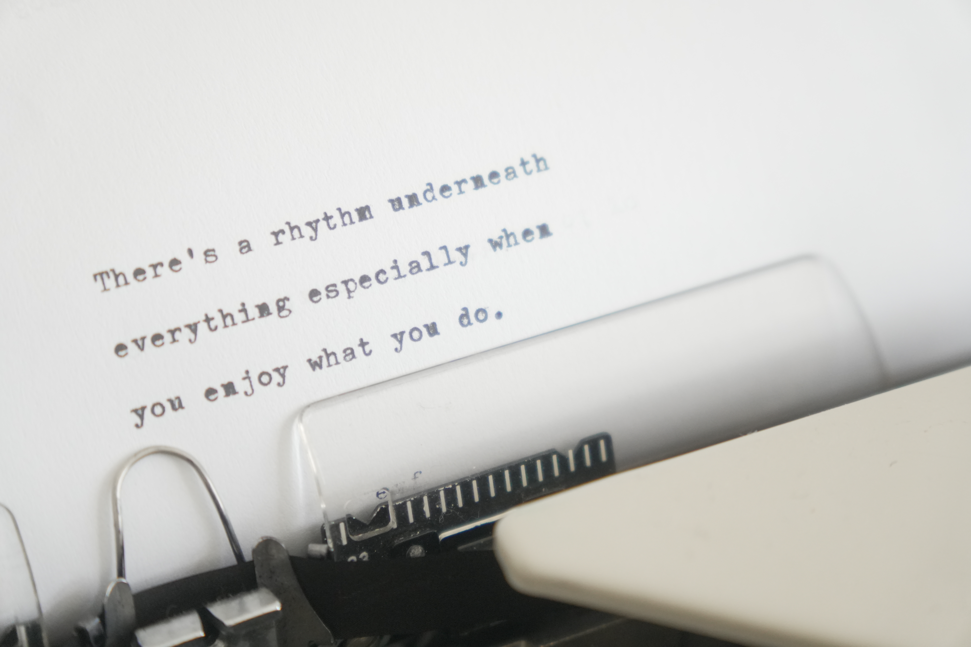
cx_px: 486
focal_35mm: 105
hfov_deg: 19.5
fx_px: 2832
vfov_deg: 13.0
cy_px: 324
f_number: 2.8
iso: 2500
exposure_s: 1/250
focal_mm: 70
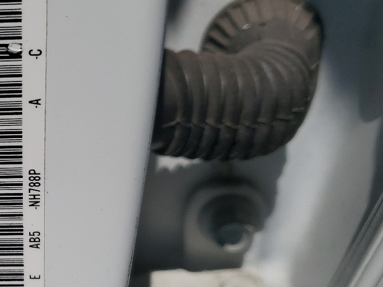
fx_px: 686
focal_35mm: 62
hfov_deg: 28.4
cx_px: -36
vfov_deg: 23.6
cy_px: 174
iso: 50
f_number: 1.5
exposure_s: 1/10000
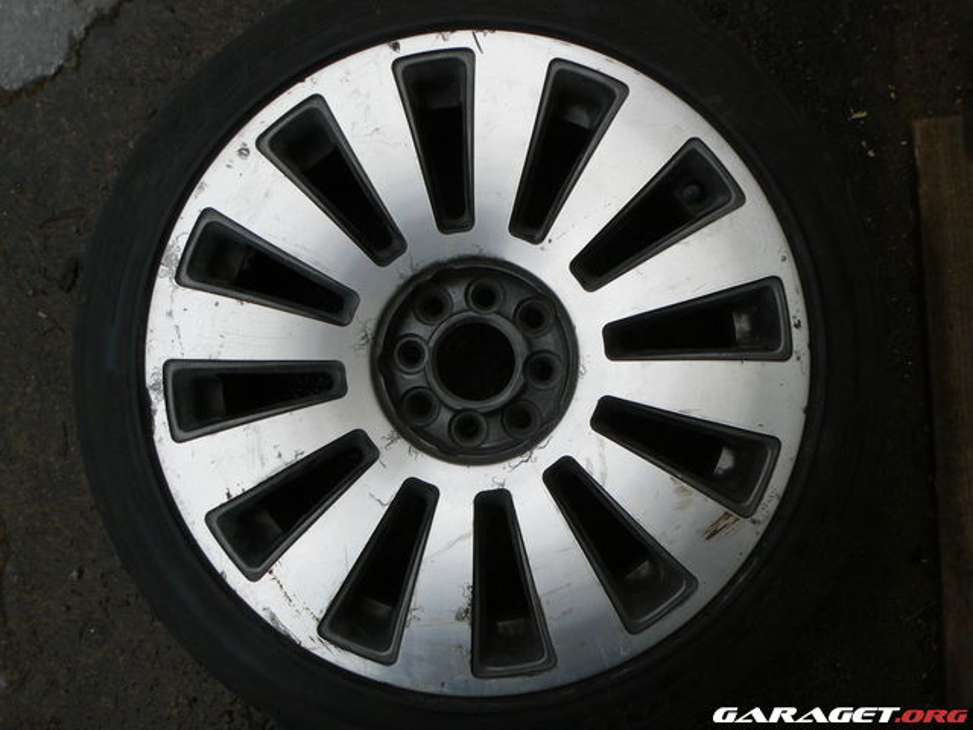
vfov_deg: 39.7
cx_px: 486
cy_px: 365
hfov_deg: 51.4
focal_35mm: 36
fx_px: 1012
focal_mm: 6
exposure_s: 1/125
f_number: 5.6
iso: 80
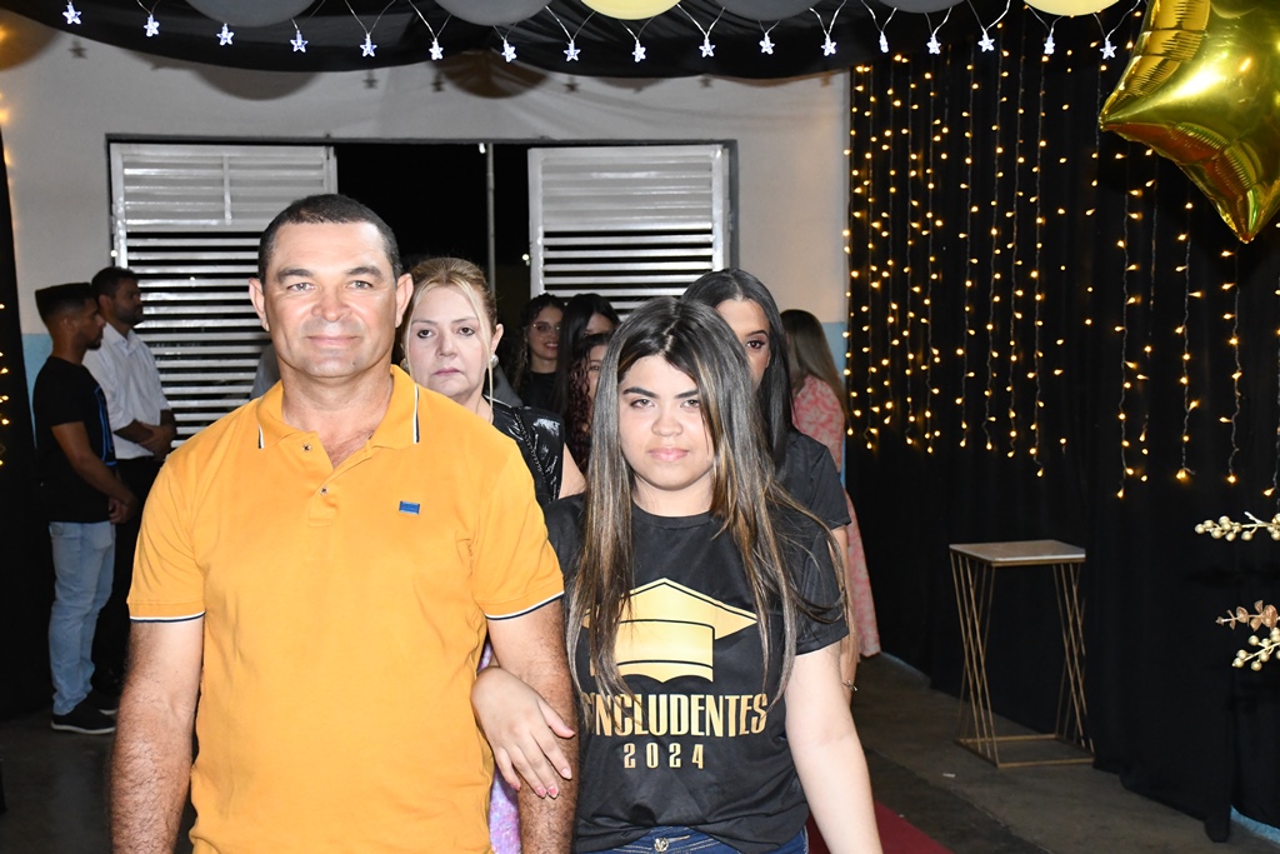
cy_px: 427
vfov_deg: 22.6
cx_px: 640
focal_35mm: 60
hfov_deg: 33.4
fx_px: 2133
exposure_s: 1/160
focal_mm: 40
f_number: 6.3
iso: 5000
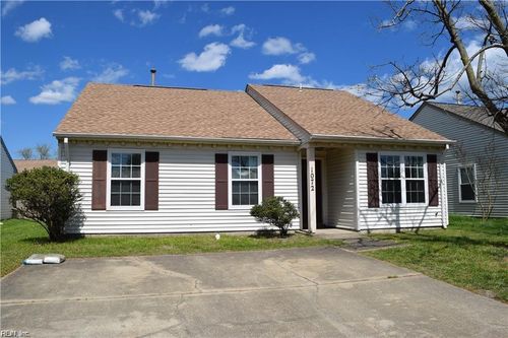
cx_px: 254
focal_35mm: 27
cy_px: 169
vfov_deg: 47.9
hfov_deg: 67.4
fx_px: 381
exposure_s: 1/500
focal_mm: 18
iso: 200
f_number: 11
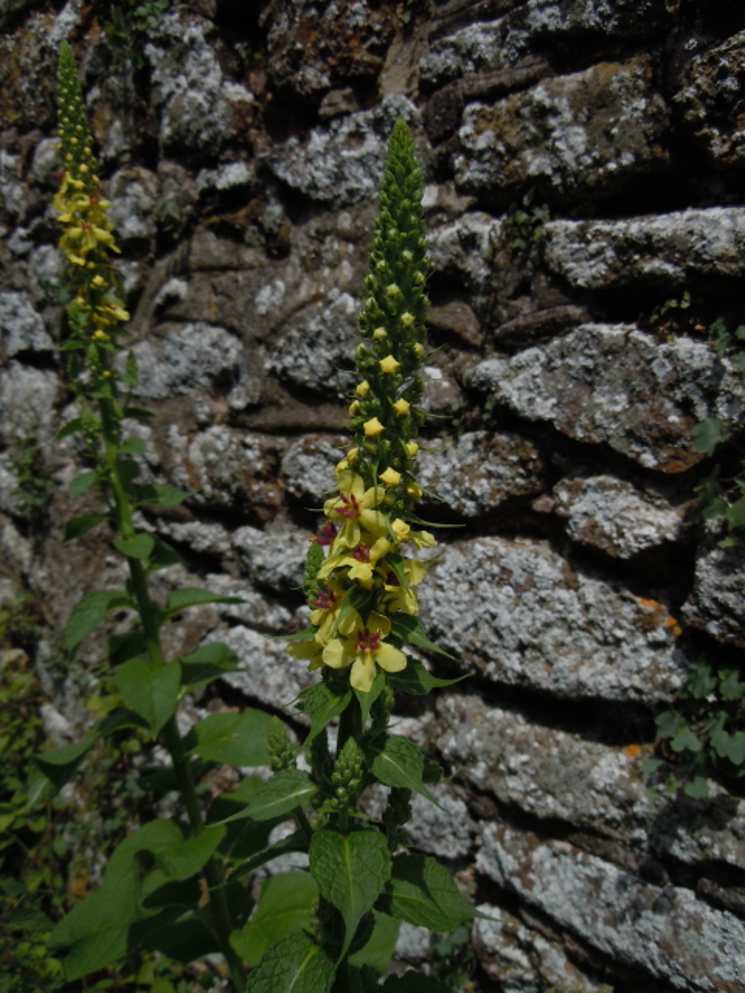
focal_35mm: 30
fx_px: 861
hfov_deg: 46.8
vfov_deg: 60.0
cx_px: 372
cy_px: 496
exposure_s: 1/500
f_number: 7
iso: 100
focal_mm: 5.4
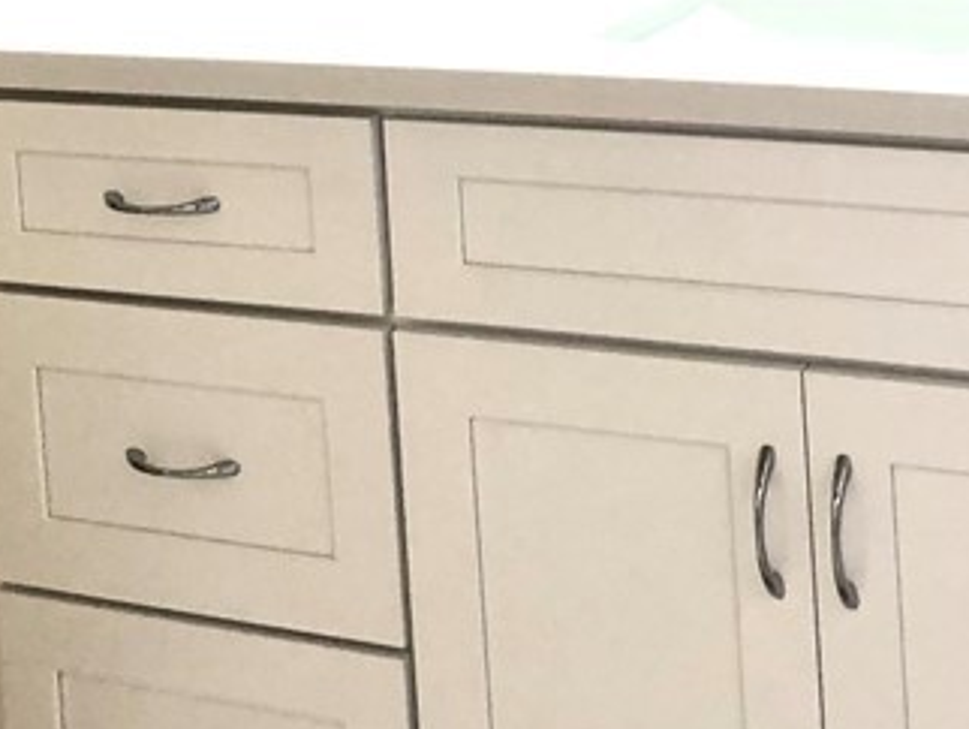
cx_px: 653
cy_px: -368
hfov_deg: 21.9
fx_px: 2493
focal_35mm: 89
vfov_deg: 15.3
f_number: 1.8
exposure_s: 1/30
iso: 25
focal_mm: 4
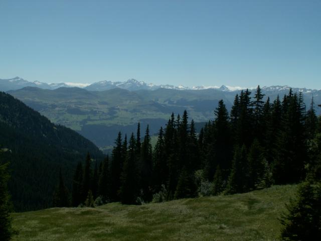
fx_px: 325
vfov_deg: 40.7
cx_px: 160
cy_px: 120
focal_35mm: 35
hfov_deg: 52.6
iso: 50
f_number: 8
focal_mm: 5.86
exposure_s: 1/320
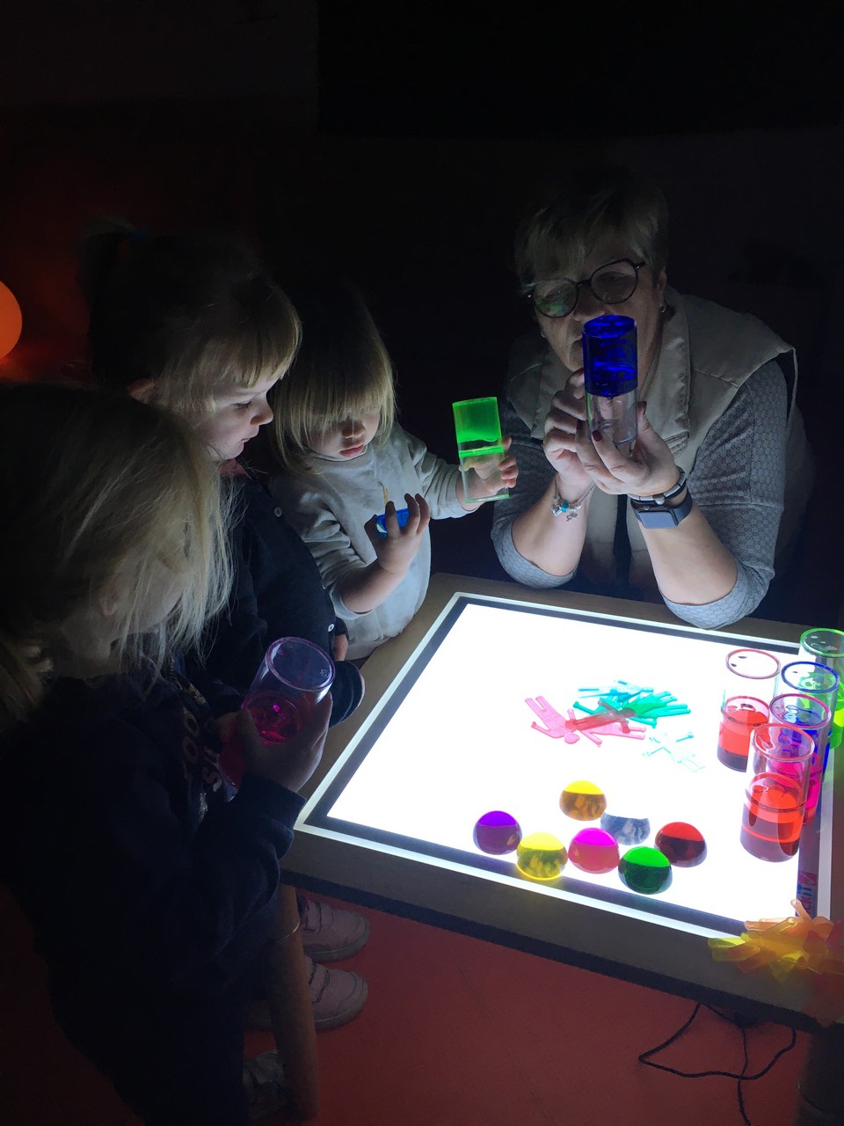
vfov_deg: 61.7
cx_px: 422
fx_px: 943
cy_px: 563
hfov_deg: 48.2
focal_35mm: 29
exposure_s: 1/33
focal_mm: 4.15
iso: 25
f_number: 2.2
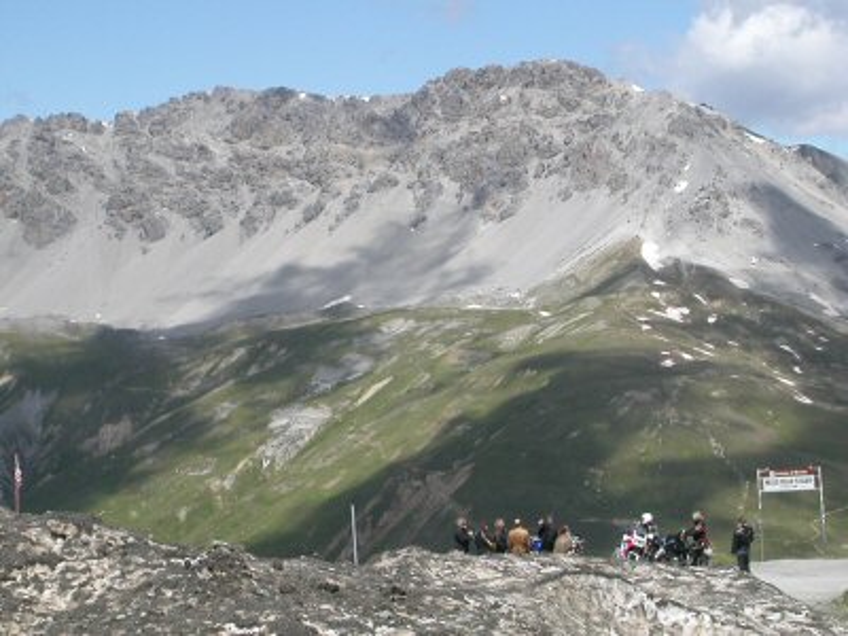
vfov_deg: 13.3
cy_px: 318
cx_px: 424
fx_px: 2719
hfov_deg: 17.7
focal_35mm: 111
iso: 100
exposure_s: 1/608
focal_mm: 16.8
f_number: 4.8
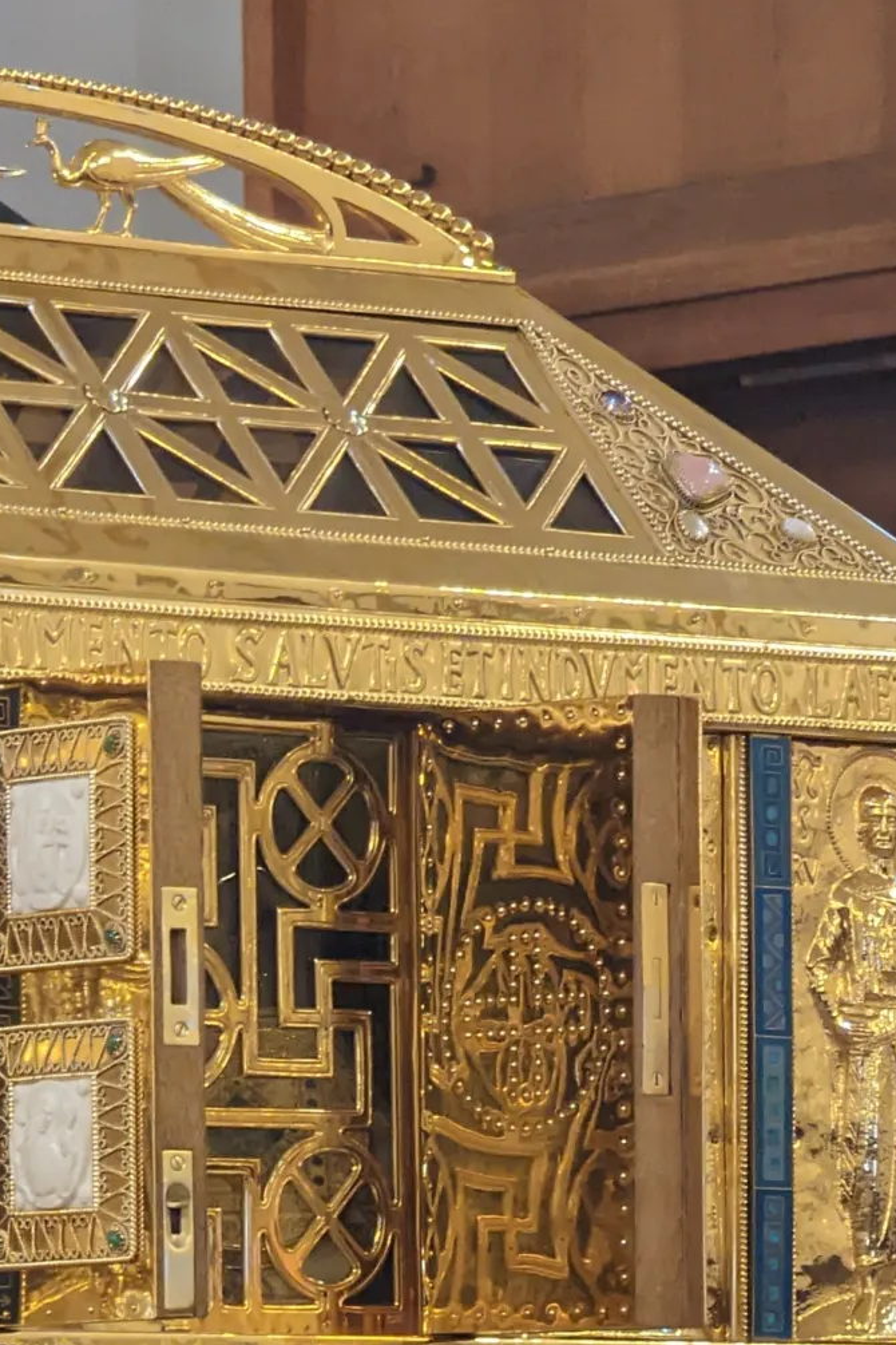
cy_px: 982
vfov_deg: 7.5
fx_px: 10303
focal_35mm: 276
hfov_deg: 5.0
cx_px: 187
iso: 865
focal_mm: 19
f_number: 3.5
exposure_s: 1/50
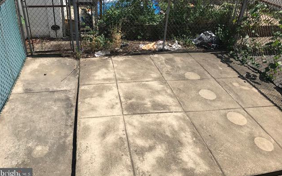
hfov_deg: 62.9
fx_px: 231
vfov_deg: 41.7
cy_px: 73
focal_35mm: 30
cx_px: 140
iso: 20
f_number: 1.8
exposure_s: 1/2907
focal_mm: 3.99
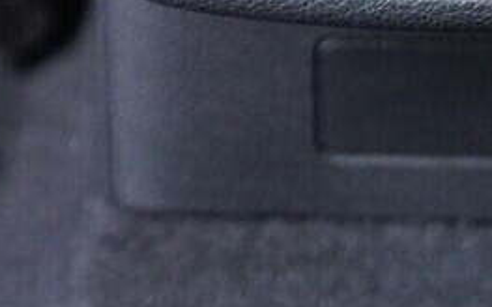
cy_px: -573
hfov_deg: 10.4
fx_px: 2693
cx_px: 359
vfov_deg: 6.1
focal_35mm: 201
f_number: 2.8
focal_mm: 24
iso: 1600
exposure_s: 1/40
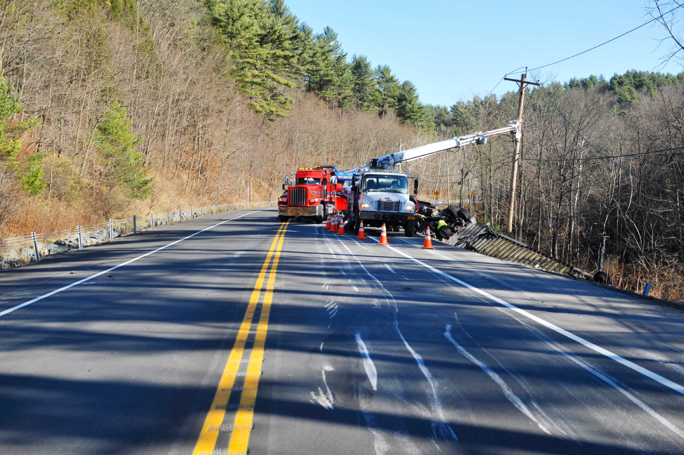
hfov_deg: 42.8
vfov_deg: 29.2
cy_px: 224
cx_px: 349
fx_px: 873
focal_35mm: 46
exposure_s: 1/1000
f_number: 5.6
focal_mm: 45
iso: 400
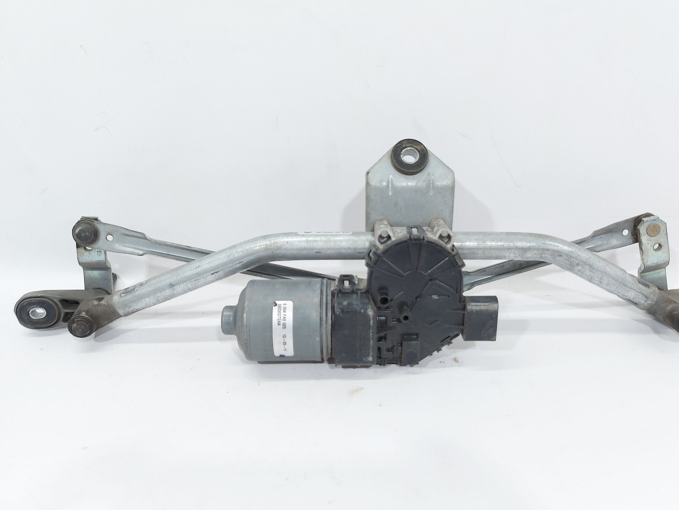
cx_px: 362
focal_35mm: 28
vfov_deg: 49.7
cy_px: 241
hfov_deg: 63.4
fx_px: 549
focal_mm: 5.23
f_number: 1.8
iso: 64
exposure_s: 1/50
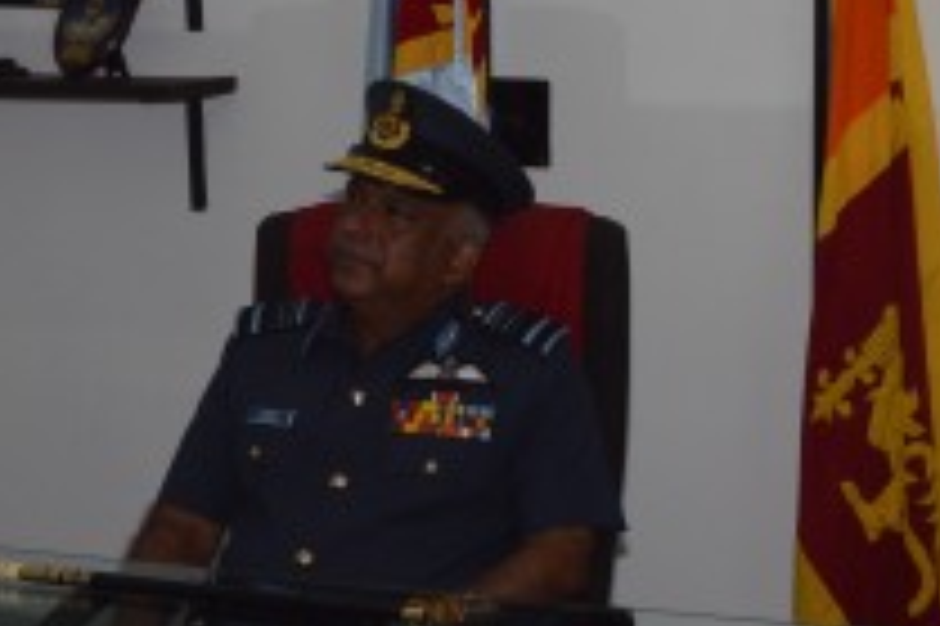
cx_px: 1021
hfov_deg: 21.4
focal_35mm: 90
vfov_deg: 15.1
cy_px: 333
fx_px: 2359
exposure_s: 1/100
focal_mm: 21
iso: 400
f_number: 6.3
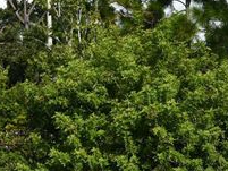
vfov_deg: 9.7
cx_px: 332
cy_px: 162
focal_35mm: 153
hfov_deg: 12.3
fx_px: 1008
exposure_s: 1/320
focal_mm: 25
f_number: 9
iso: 100
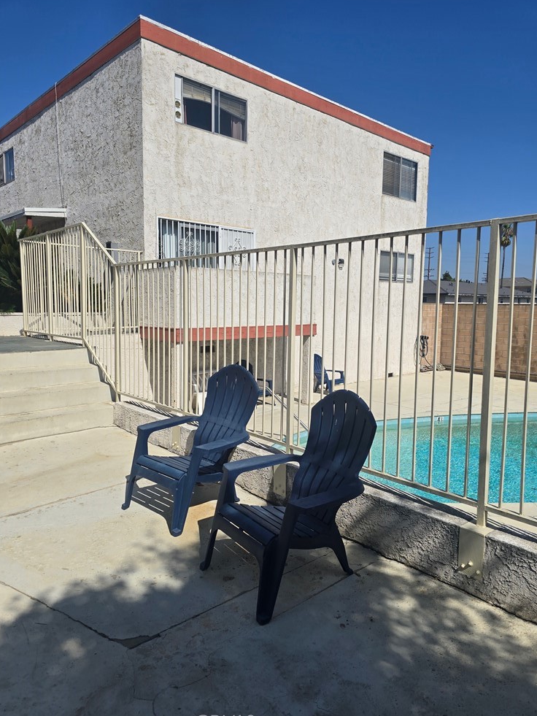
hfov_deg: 56.8
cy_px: 358
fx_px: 496
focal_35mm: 24
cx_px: 274
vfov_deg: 71.6
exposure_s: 1/1501
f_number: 1.7
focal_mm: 6.3
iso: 12
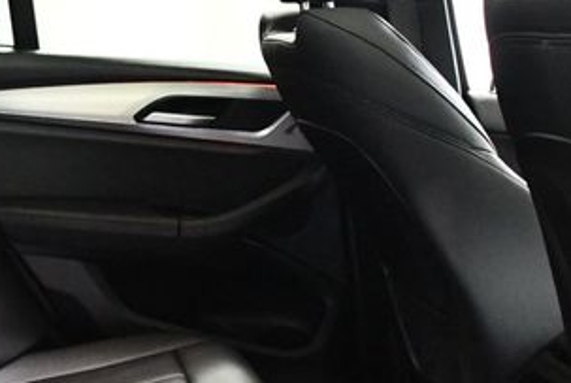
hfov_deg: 25.6
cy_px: 247
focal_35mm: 76
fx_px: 1207
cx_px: 36
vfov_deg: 18.0
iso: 9000
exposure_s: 1/60
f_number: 3.5
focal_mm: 18
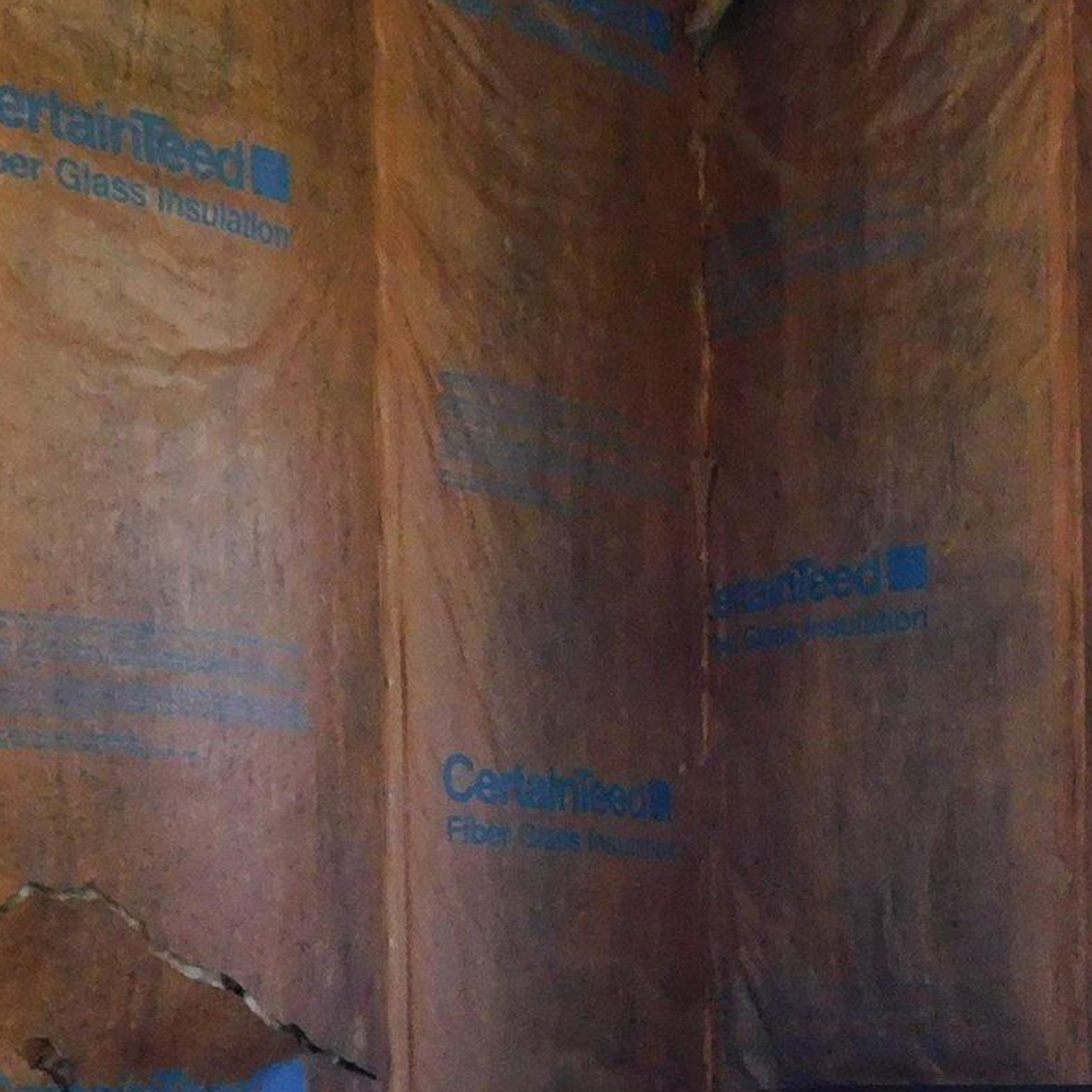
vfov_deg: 21.0
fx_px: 2820
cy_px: 1143
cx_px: 1028
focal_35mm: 79
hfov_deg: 21.3
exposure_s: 1/25
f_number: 3
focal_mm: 4
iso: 400
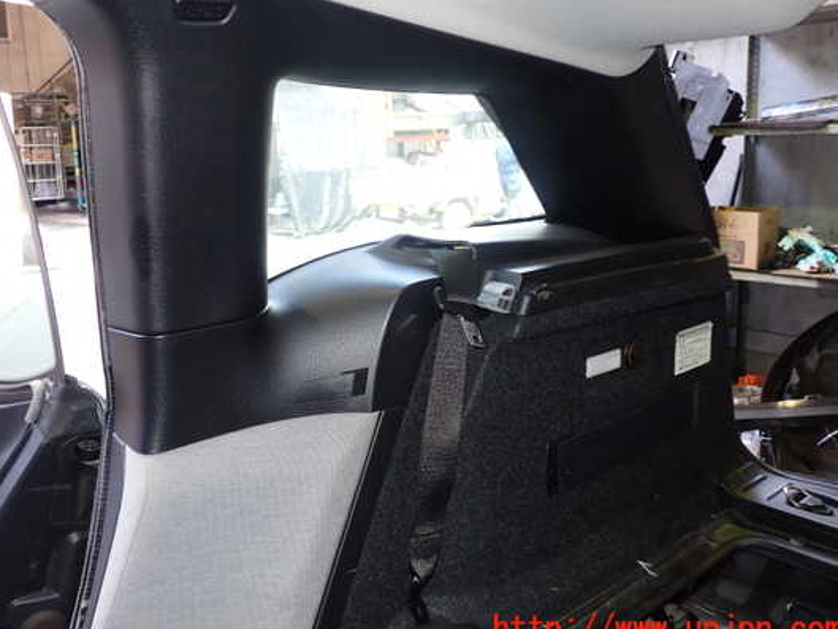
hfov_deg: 53.8
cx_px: 375
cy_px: 293
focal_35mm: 34
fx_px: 823
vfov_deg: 41.8
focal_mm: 5.4
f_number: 2.3
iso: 200
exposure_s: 1/30
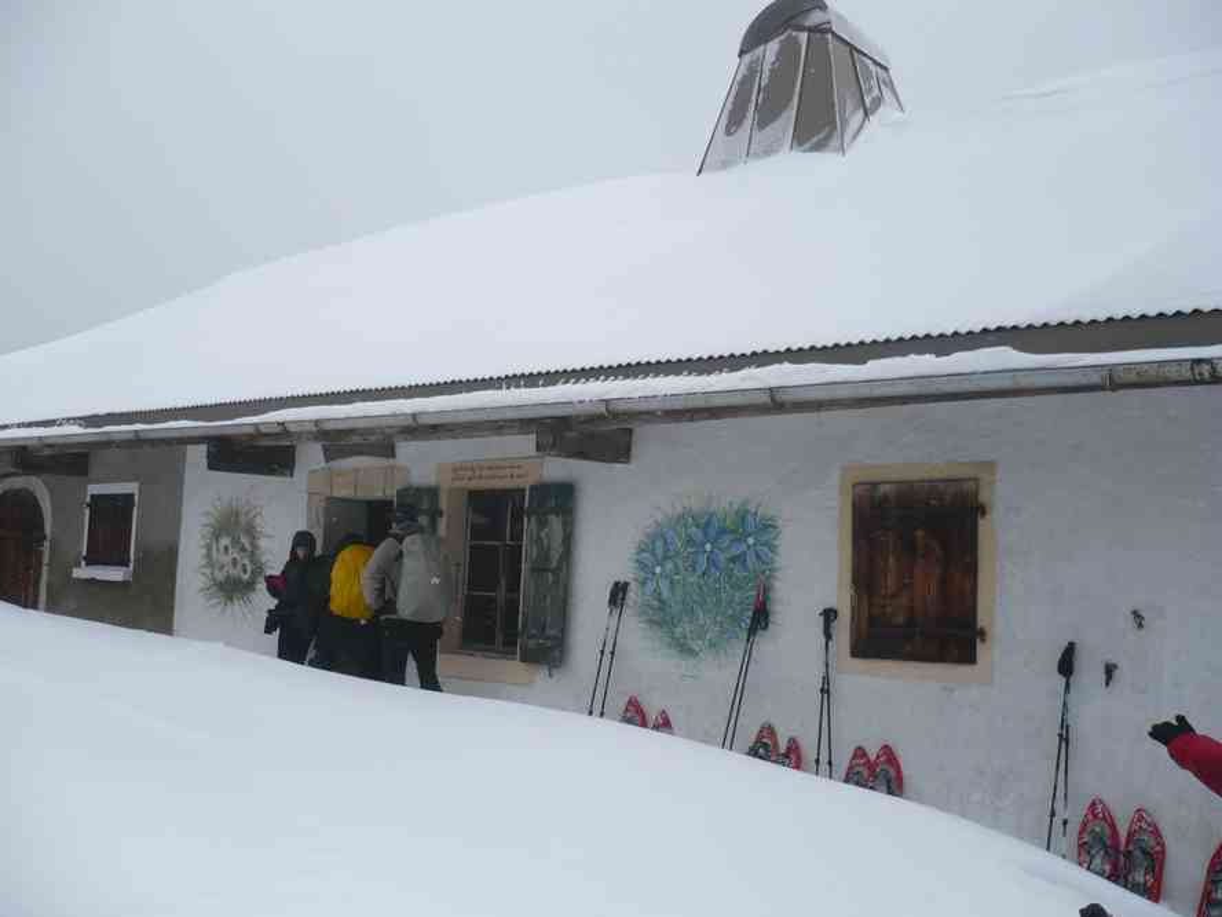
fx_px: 1236
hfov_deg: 52.6
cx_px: 611
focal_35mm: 35
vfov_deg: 40.7
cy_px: 458
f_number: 2.8
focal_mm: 5.8
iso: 100
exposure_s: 1/800
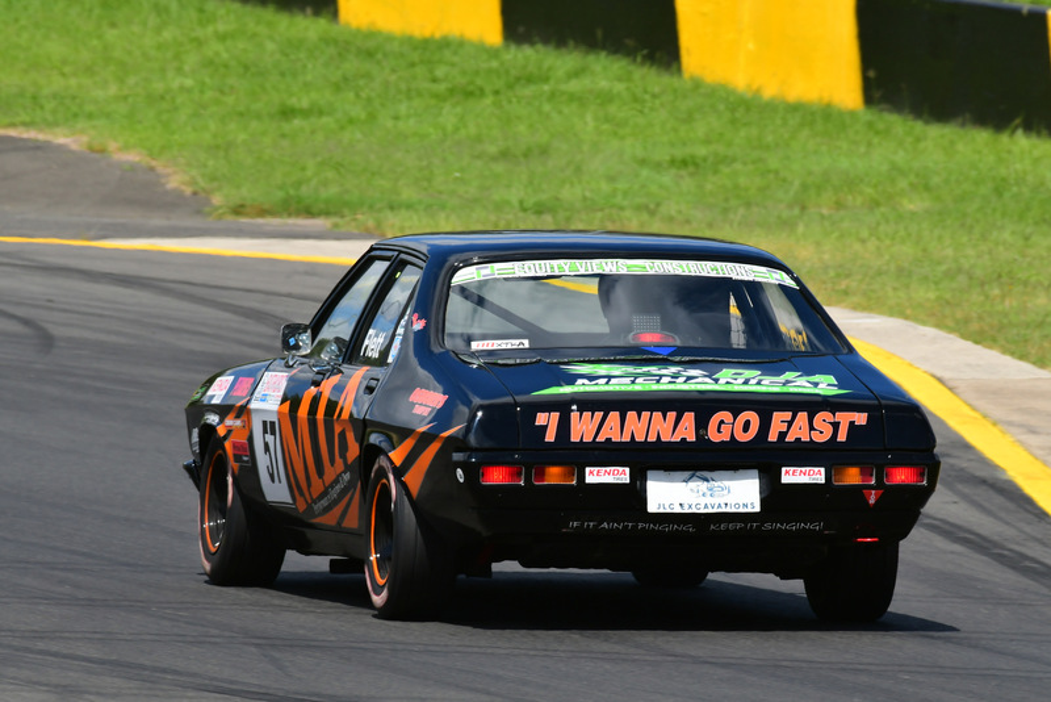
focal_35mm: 750
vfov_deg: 1.8
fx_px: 21903
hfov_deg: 2.7
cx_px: 526
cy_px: 351
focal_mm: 500
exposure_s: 1/500
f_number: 13
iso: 400
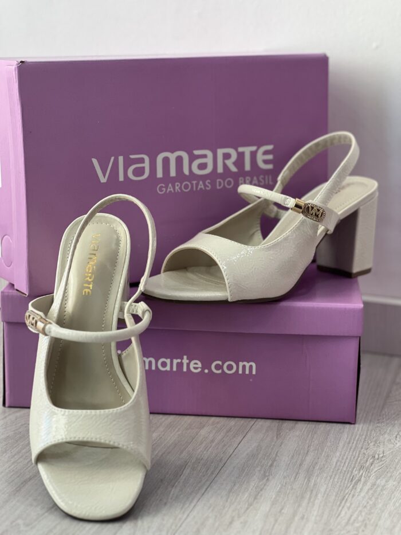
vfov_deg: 25.3
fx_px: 1189
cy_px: 268
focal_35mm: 77
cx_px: 200
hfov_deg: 19.1
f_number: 2.8
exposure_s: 1/120
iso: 125
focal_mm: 9
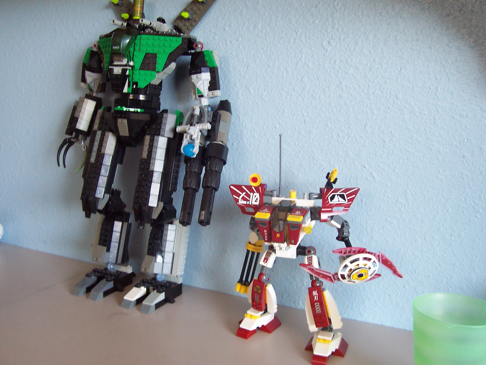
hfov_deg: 50.1
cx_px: 243
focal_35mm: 37
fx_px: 519
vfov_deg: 38.7
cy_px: 182
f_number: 2.8
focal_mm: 5.6
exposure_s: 1/10
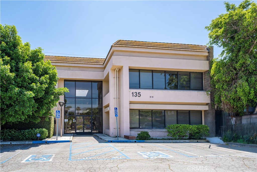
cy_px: 86
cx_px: 128
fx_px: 150
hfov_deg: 81.2
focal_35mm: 21
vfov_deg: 59.5
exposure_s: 1/400
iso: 125
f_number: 5.6
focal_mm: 21
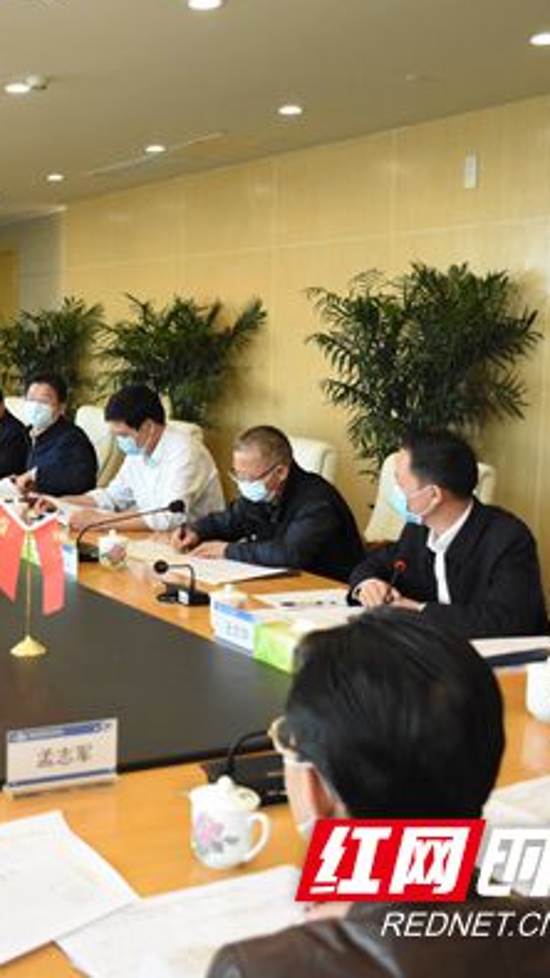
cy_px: 485
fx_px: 1116
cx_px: -40
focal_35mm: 43
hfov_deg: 25.8
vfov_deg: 47.4
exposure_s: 1/400
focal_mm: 18
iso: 2500
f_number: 4.5
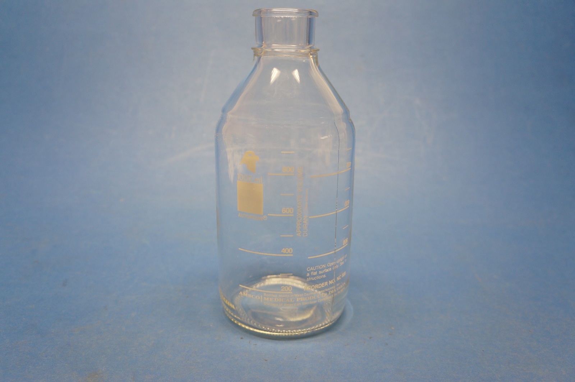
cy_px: 191
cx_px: 288
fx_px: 479
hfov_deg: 62.0
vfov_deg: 43.5
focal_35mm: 30
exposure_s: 1/50
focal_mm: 20
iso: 400
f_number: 3.5
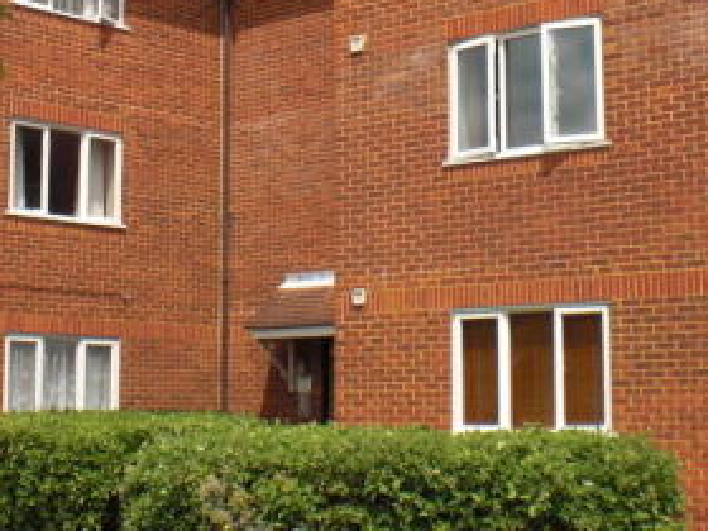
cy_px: 193
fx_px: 1616
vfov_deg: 18.6
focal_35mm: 79
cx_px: 330
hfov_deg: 24.7
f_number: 5.6
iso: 64
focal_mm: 6.3
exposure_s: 1/320
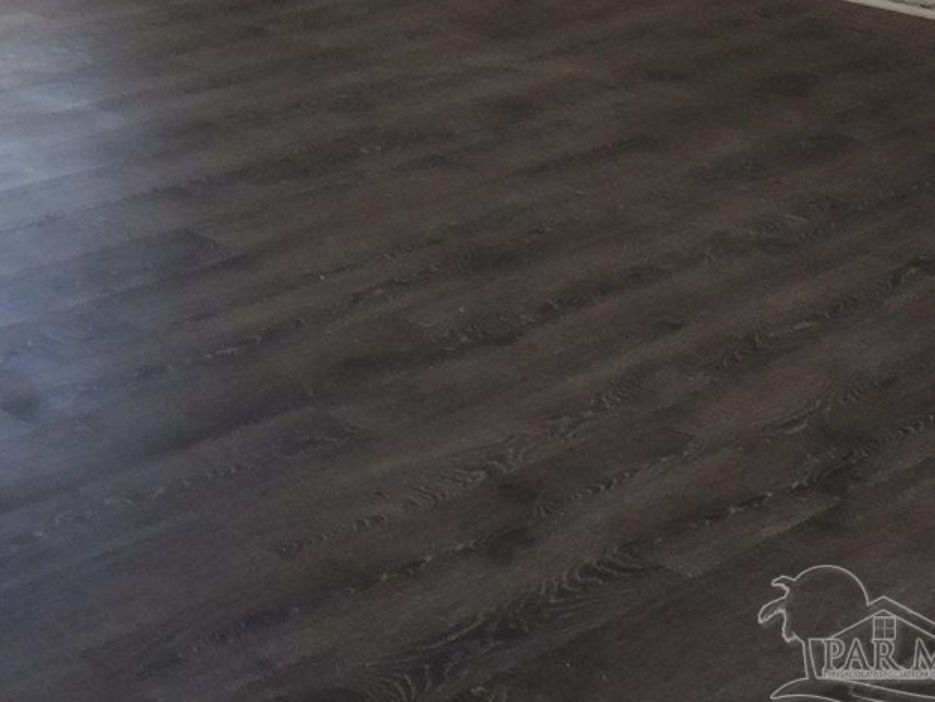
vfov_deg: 16.6
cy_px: -425
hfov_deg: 20.7
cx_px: -511
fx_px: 2135
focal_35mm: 79
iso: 100
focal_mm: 4.3
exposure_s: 1/80
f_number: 3
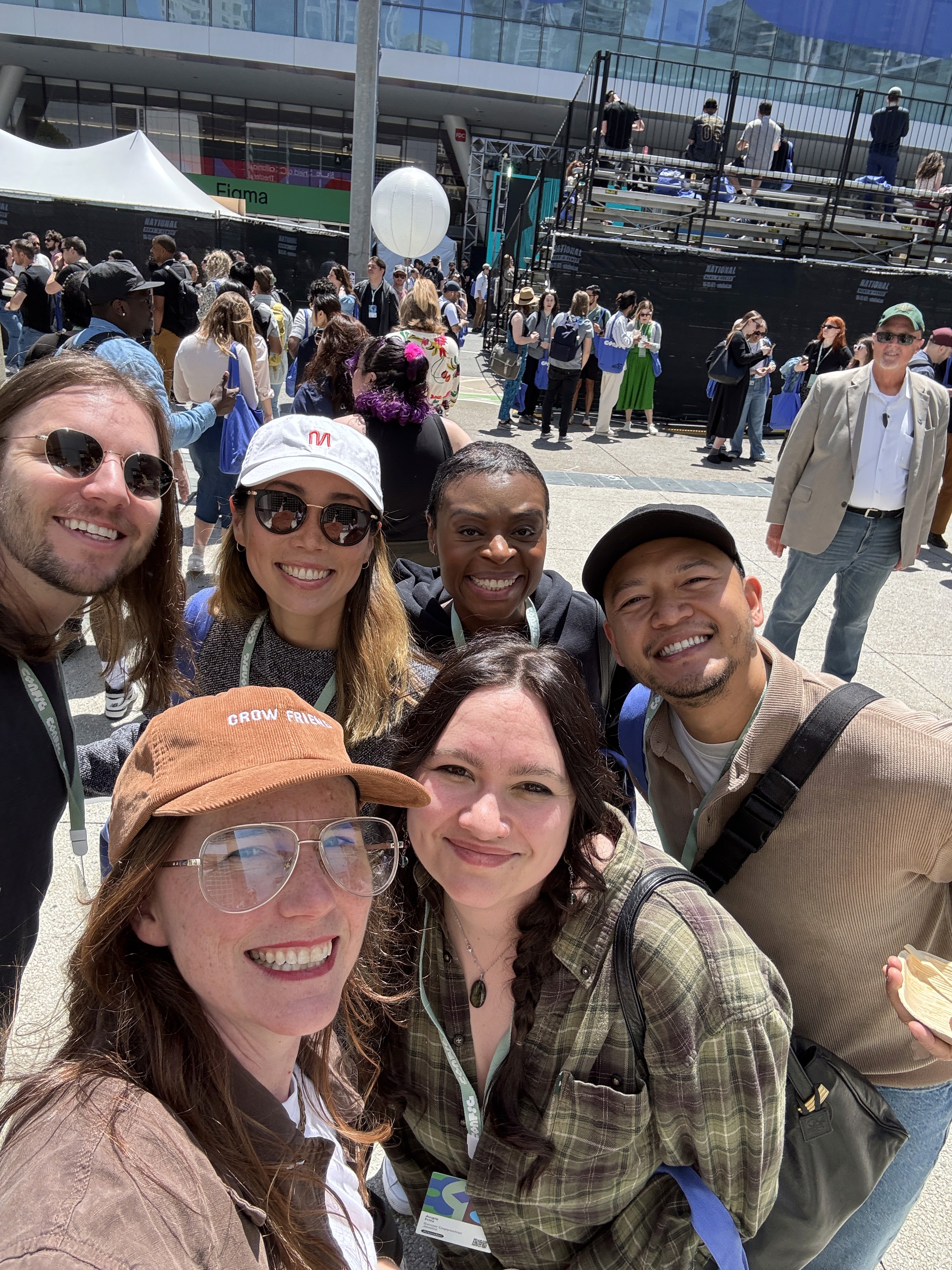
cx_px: 476
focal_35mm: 23
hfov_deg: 58.9
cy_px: 635
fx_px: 843
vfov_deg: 73.9
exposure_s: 1/496
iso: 25
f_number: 1.9
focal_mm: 2.69
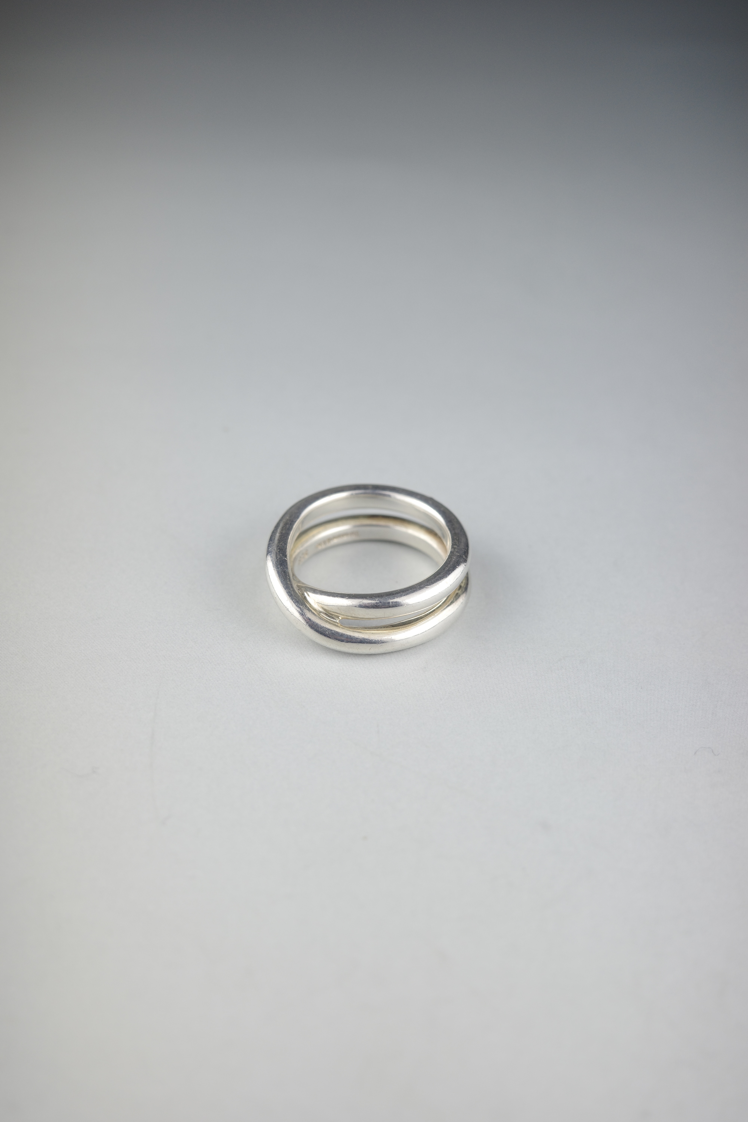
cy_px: 561
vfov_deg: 48.5
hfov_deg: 33.4
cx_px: 374
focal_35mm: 40
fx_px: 1247
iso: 200
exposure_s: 1/100
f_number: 5
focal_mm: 26
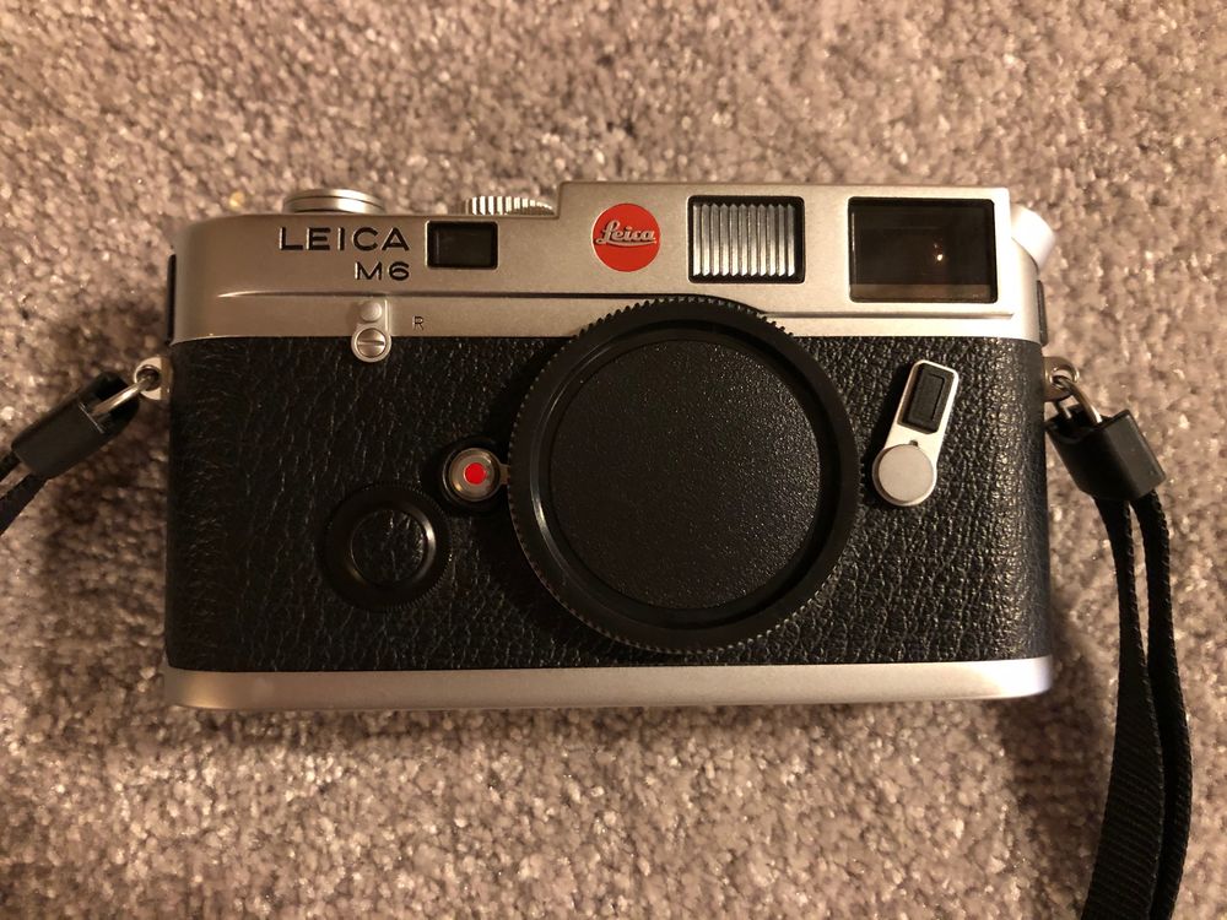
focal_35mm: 28
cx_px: 614
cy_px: 460
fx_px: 992
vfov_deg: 49.7
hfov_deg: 63.4
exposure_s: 1/4
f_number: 1.8
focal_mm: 3.99
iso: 100
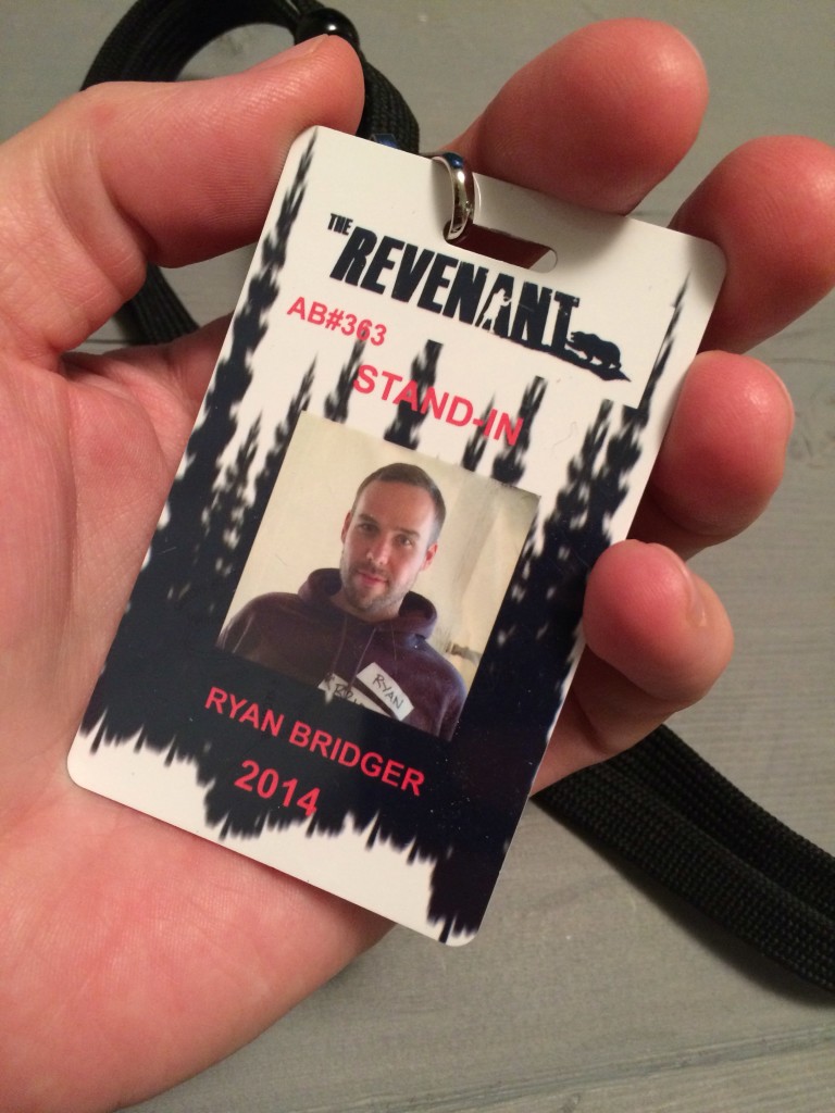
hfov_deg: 48.2
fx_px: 933
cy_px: 556
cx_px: 418
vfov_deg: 61.7
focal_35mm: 29
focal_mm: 4.15
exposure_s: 1/33
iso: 320
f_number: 2.2
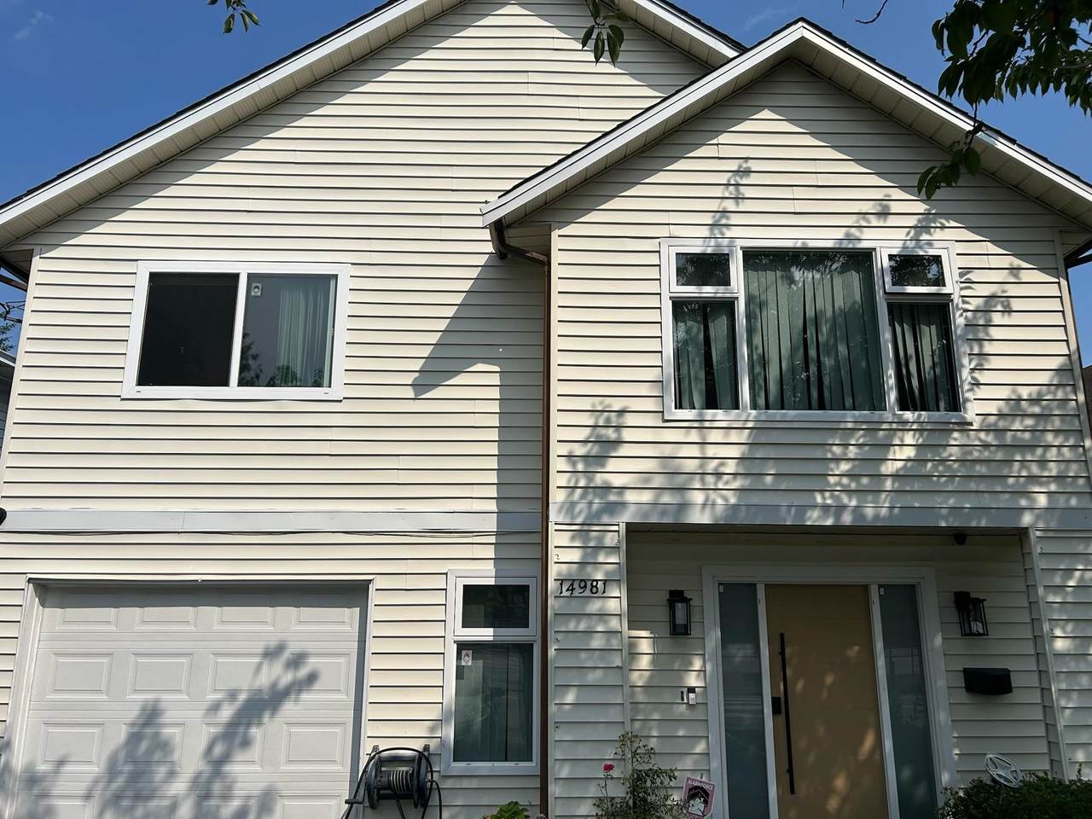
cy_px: 410
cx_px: 546
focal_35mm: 26
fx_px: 820
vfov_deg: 53.1
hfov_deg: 67.3
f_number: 1.5
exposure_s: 1/8696
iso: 50
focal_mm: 5.7
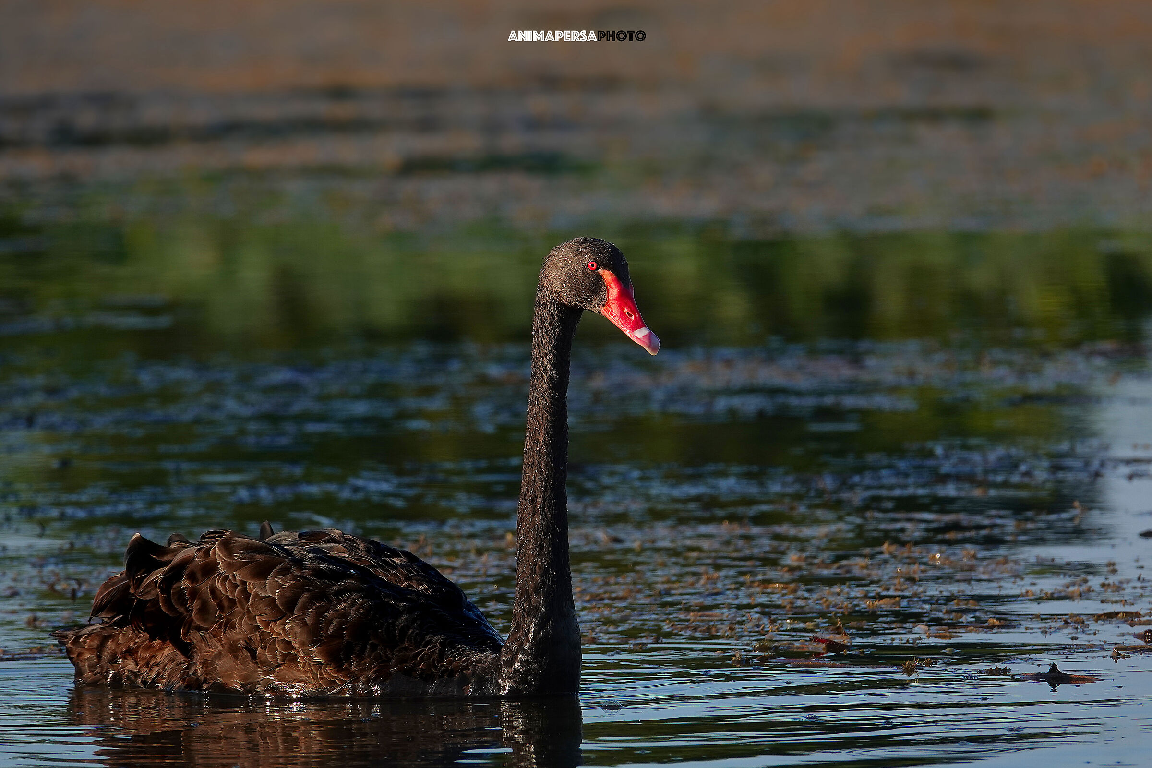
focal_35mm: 580
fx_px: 18559
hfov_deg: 3.6
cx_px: 576
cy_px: 384
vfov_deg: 2.4
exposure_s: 1/400
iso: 100
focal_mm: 212.8
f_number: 5
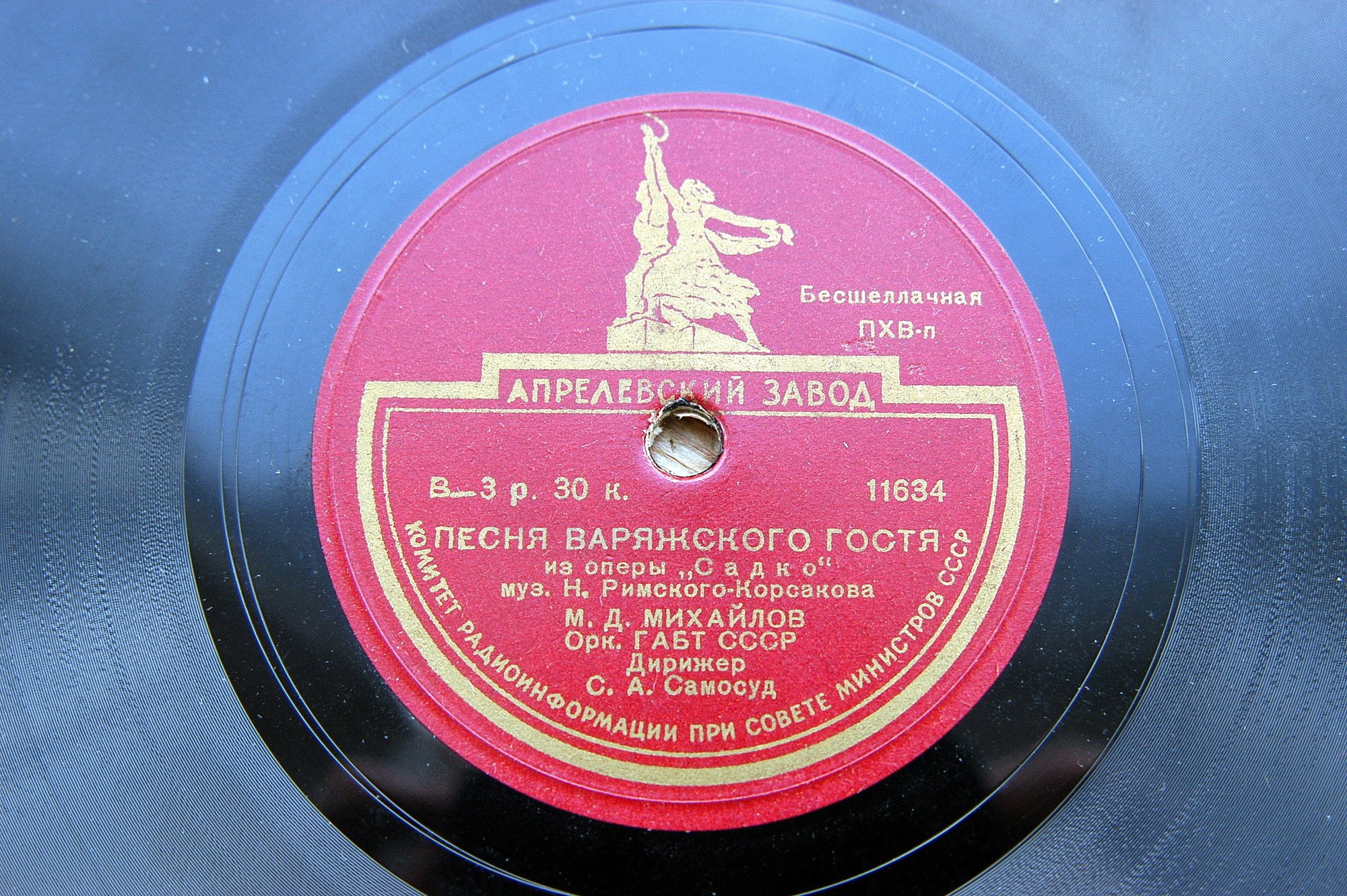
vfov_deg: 25.7
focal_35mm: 52
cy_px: 448
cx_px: 674
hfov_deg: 37.9
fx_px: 1963
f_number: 4.5
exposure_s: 1/80
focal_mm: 35
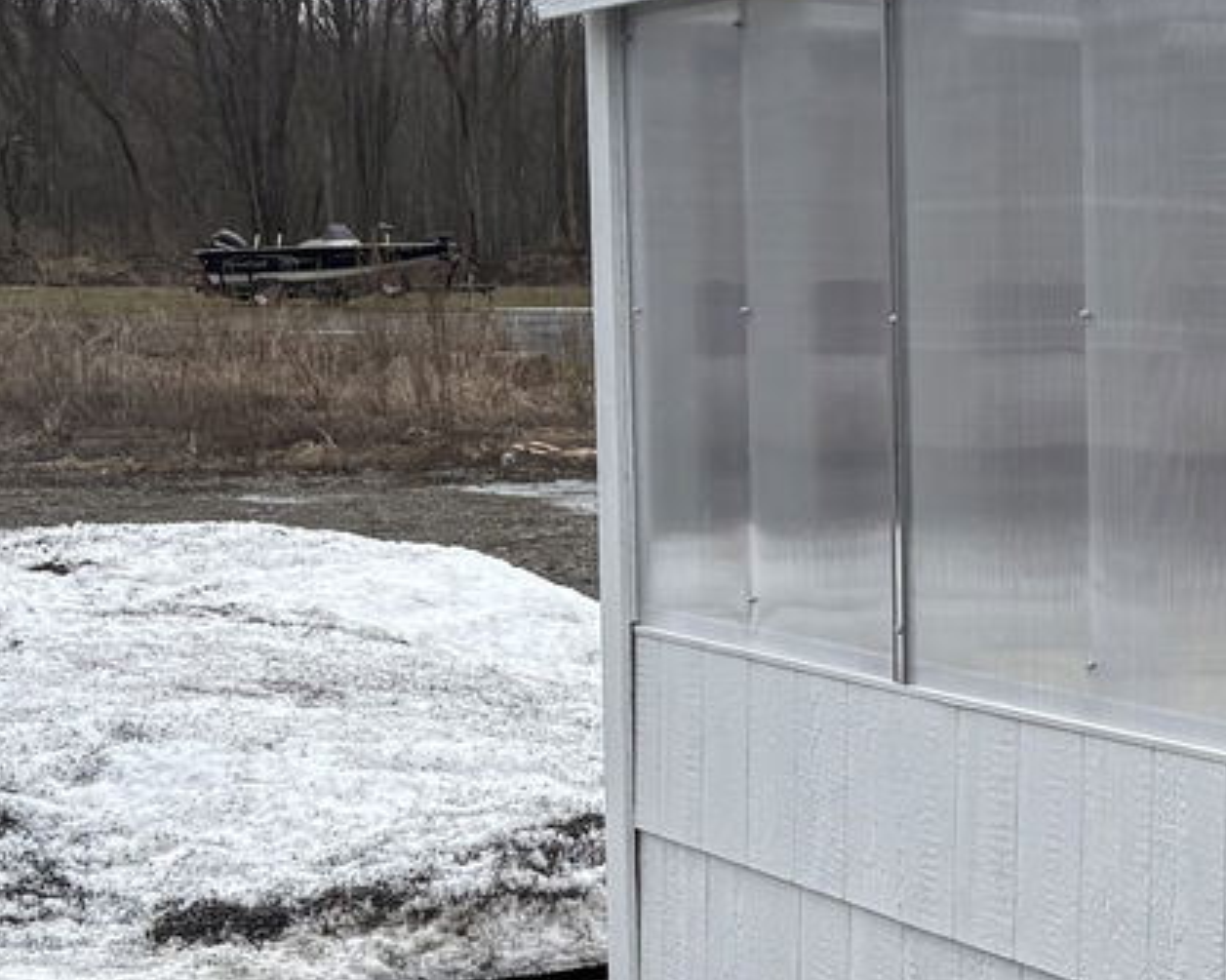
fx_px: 3519
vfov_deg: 15.9
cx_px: 2189
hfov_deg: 16.6
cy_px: 518
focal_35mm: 97
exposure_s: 1/2747
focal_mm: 5.96
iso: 50
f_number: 1.6
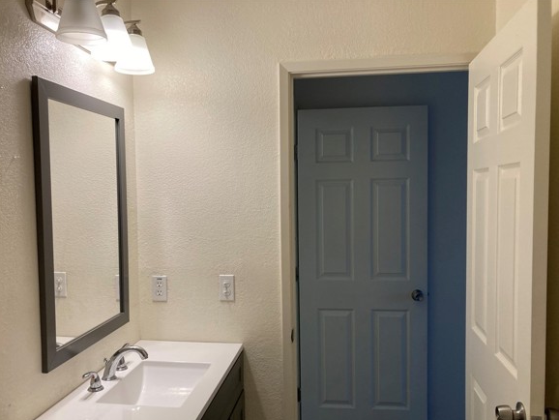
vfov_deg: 45.4
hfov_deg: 58.3
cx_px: 265
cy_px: 229
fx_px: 501
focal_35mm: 31
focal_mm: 3.99
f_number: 1.8
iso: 40
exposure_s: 1/60
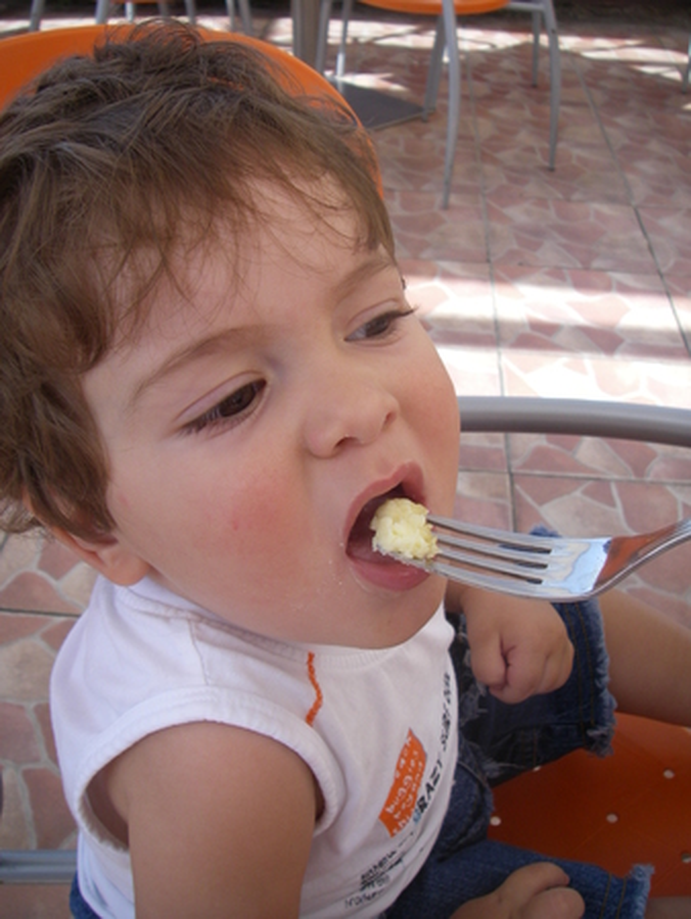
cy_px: 460
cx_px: 346
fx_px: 1010
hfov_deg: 37.8
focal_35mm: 38
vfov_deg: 49.0
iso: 80
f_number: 3.3
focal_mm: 6.3
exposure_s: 1/320
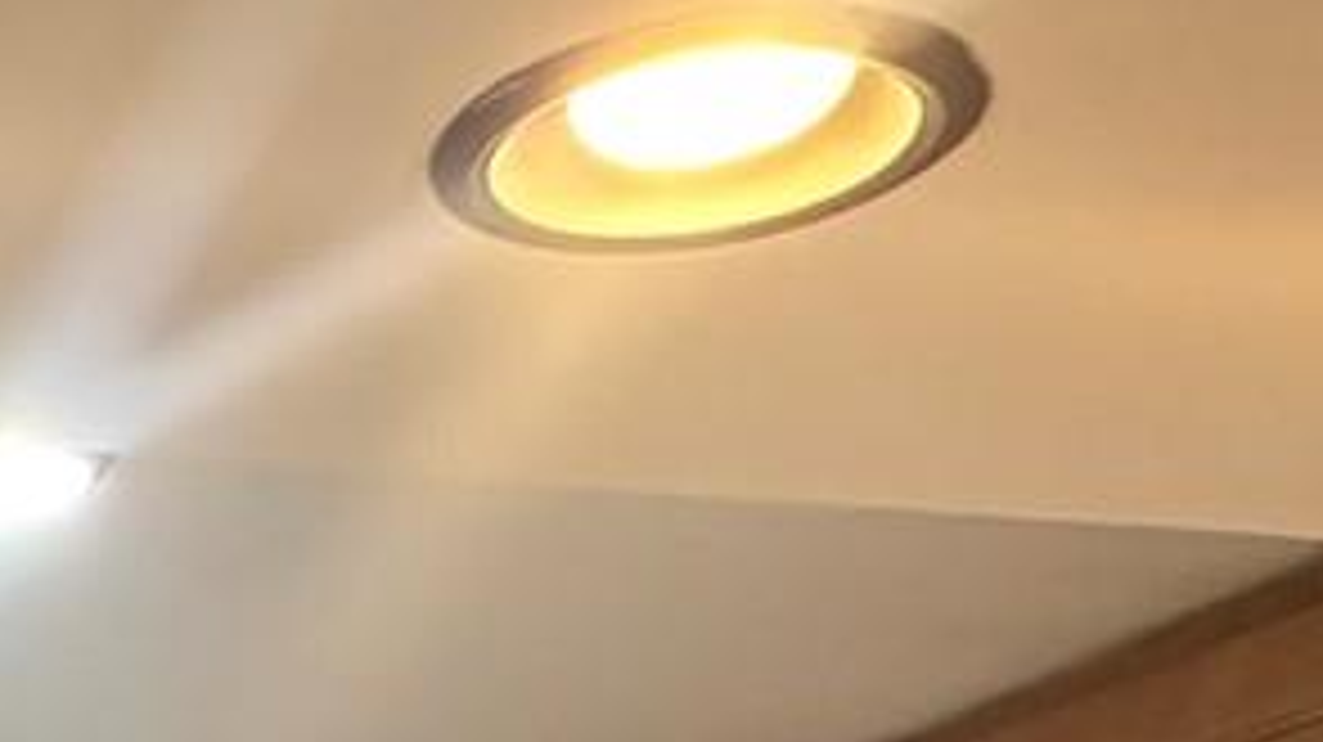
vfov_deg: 11.6
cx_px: -585
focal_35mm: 83
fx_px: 2910
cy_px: 1862
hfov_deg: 21.9
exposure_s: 1/60
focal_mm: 2.22
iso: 1000
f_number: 2.2
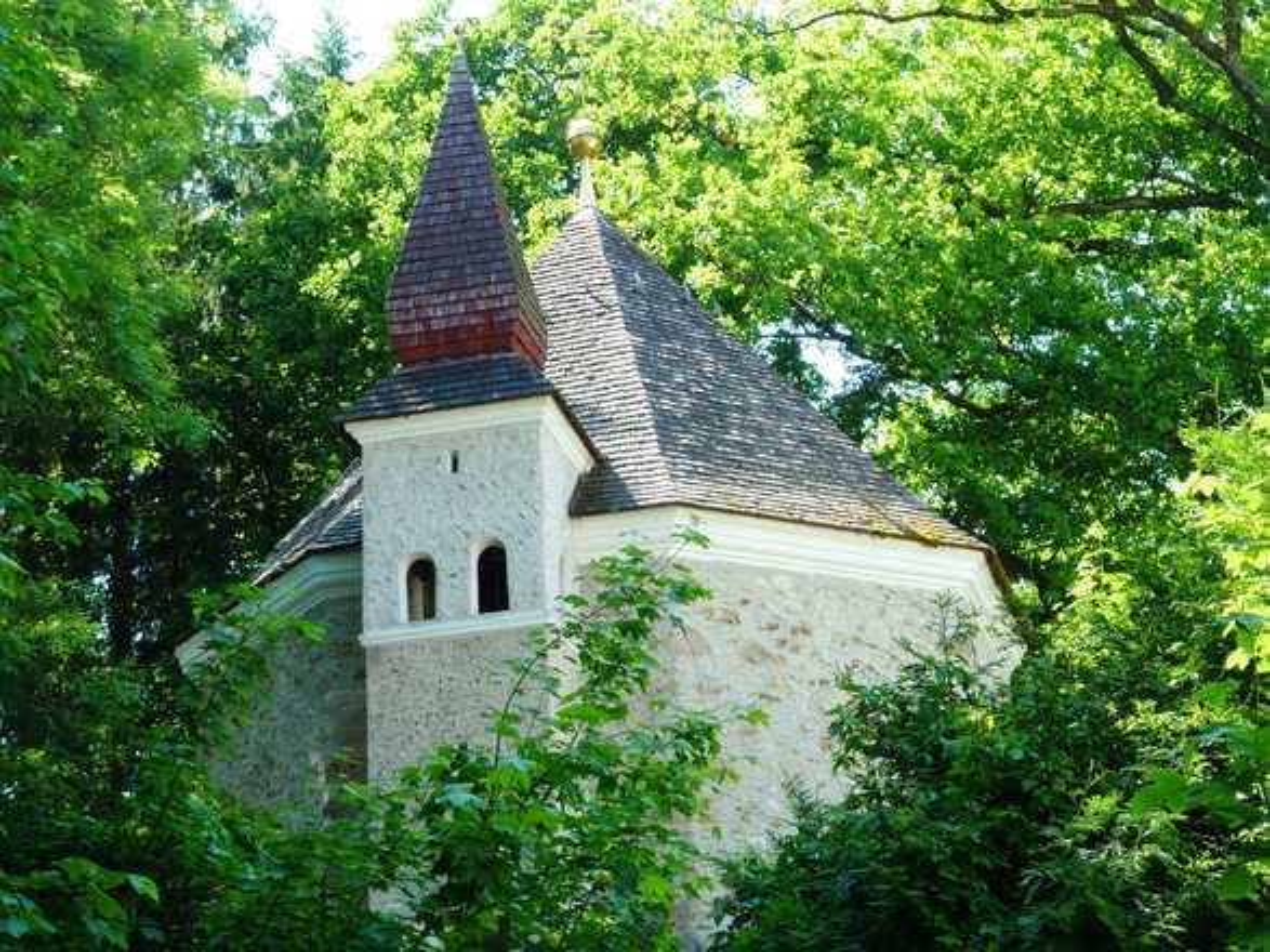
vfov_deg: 18.9
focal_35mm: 78
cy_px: 476
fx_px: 2861
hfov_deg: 25.0
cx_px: 635
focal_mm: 12.8
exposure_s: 1/80
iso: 80
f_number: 4.2
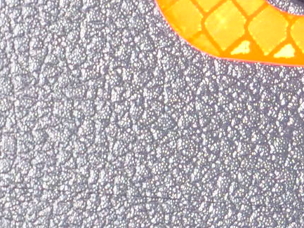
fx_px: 5218
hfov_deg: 3.3
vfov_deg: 2.5
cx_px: 496
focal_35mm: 594
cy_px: -119
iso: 800
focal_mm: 49
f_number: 5.6
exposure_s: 1/30
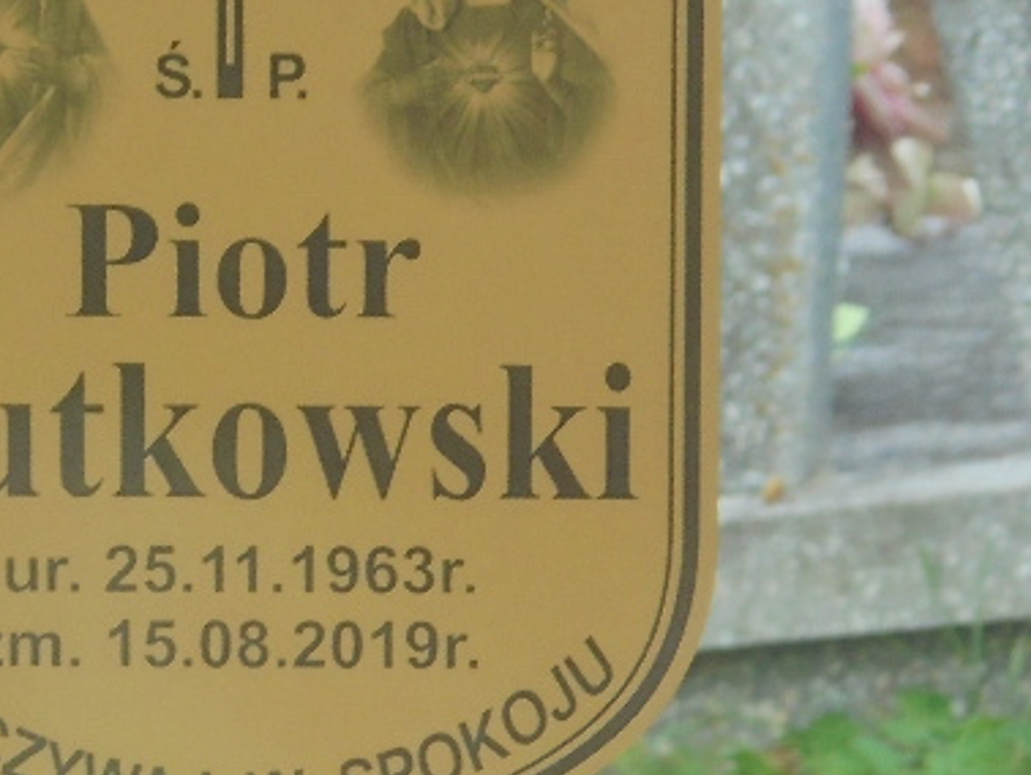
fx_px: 7868
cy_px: 319
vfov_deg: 5.6
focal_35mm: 264
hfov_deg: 7.5
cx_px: 232
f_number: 6.5
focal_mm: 27.6
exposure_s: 1/125
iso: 160
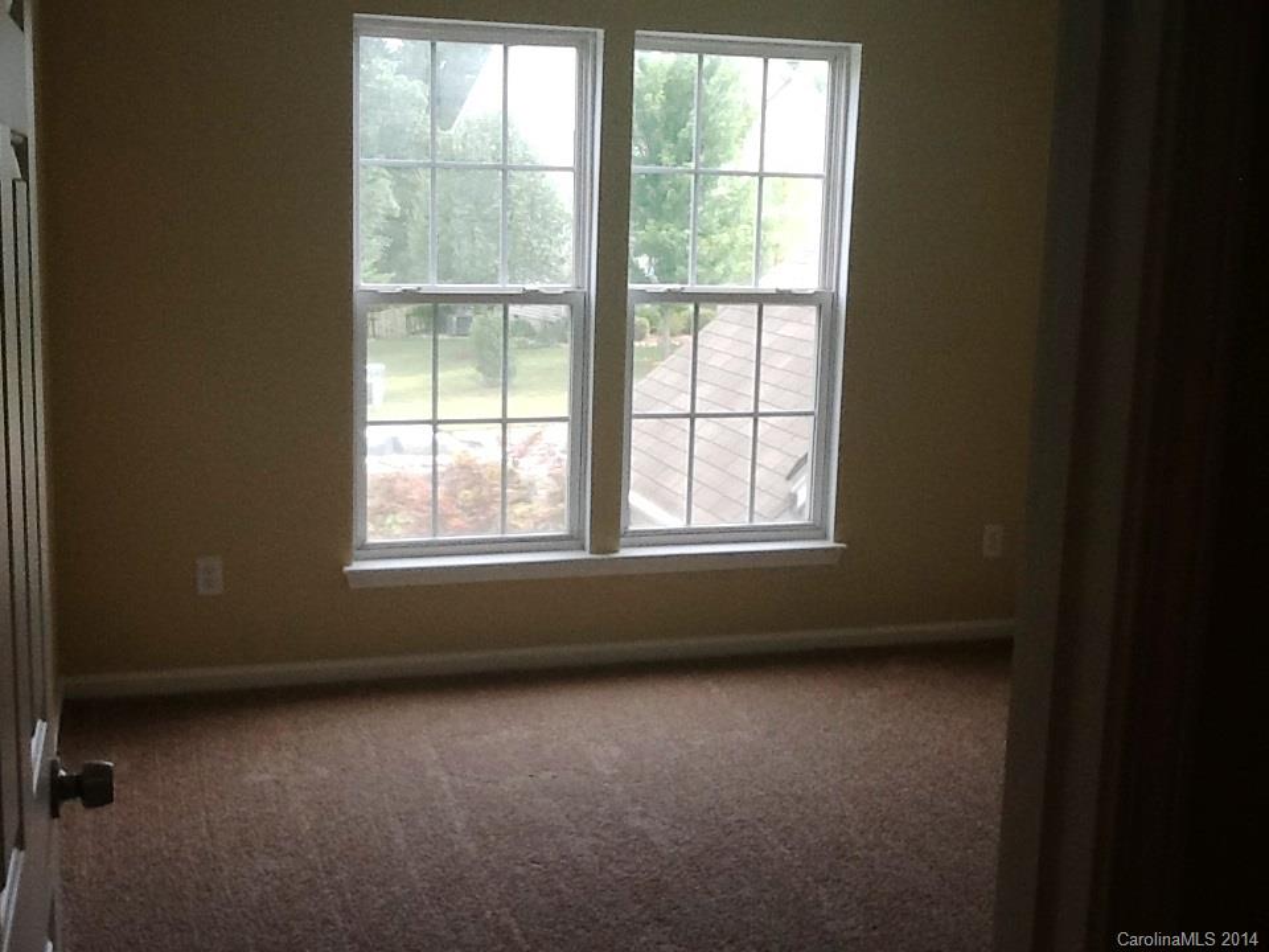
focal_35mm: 44
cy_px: 476
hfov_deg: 42.9
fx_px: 1613
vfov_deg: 32.9
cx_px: 634
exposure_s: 1/120
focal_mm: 2.03
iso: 50
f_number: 2.4
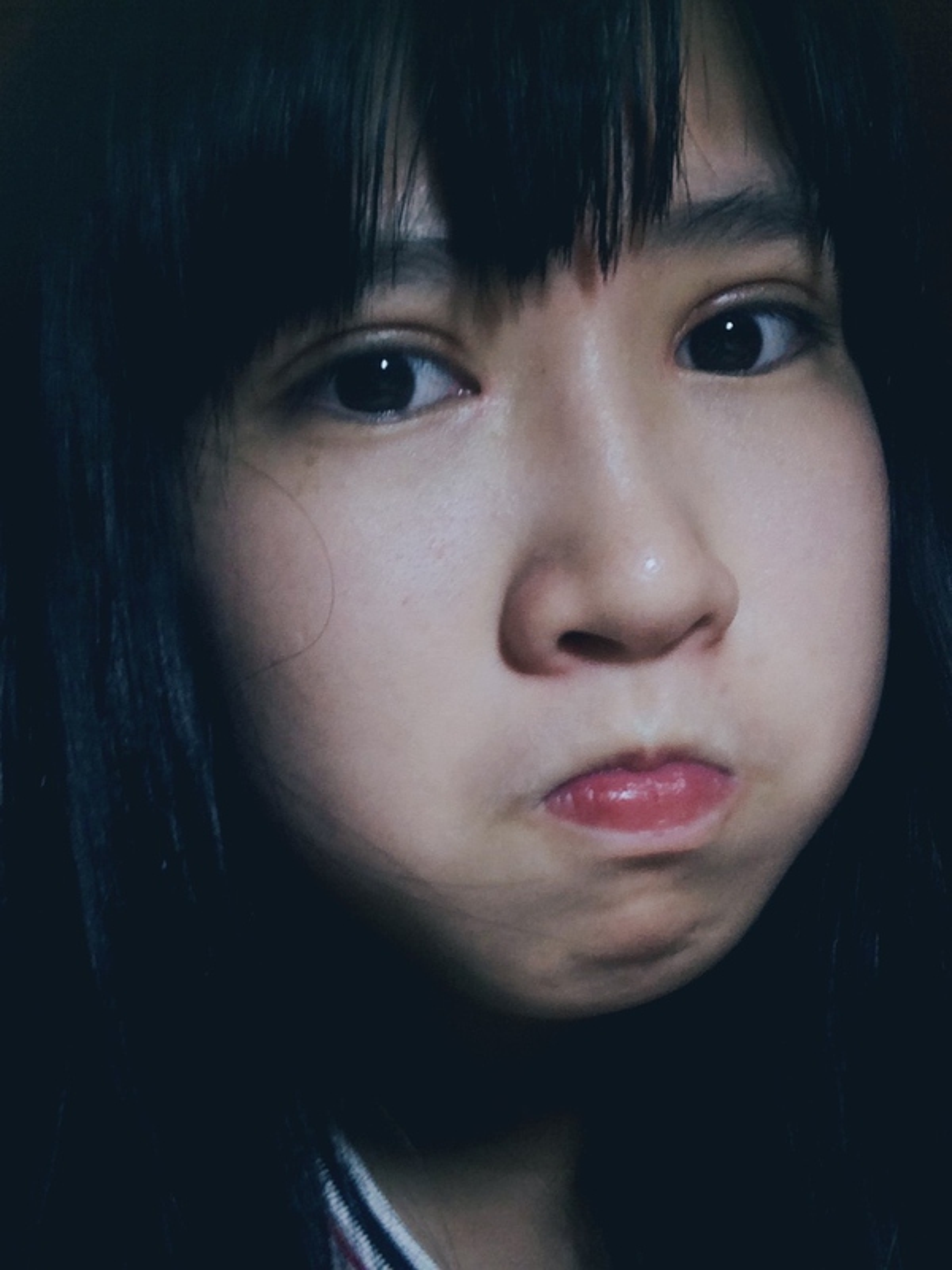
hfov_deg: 45.4
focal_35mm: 31
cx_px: 476
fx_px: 1137
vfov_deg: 58.4
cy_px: 635
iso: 50
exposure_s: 1/20
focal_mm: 2.15
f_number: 2.4
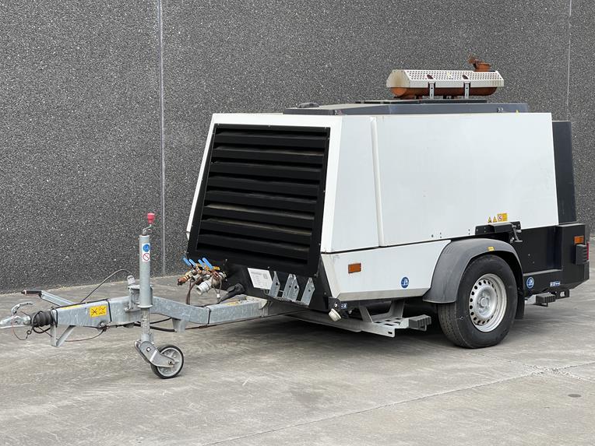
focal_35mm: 67
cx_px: 298
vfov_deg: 21.9
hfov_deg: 29.0
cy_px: 219
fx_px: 1152
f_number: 2.2
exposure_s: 1/513
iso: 20
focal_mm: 7.5
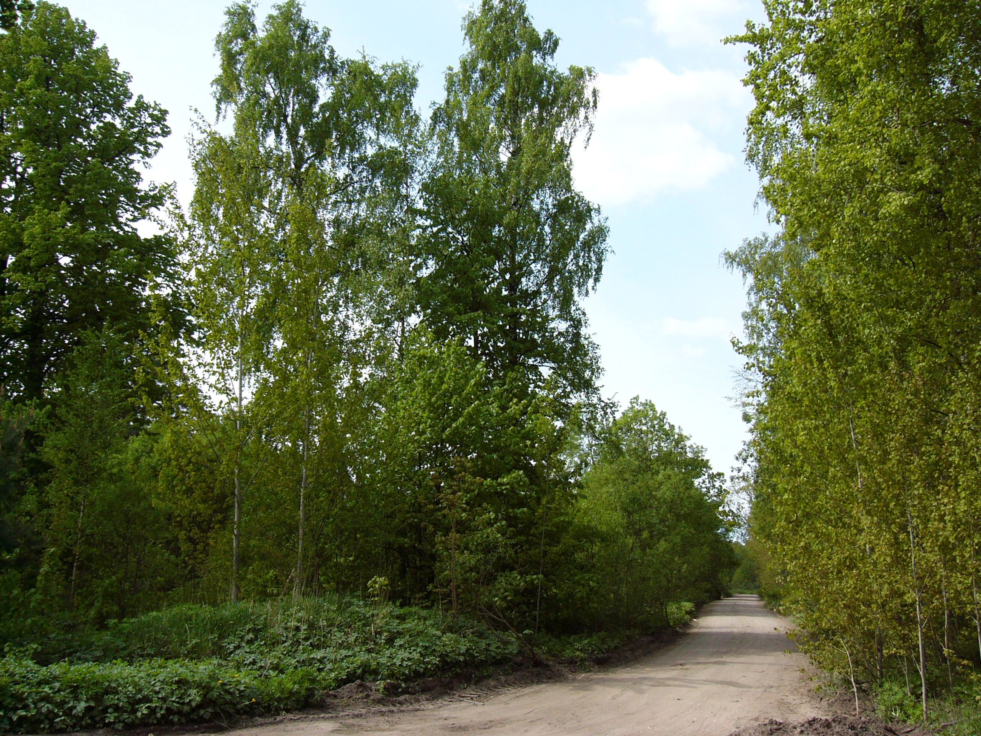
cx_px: 490
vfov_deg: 40.7
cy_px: 368
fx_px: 992
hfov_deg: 52.6
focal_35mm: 35
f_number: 8
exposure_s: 1/125
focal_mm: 5.8
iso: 100
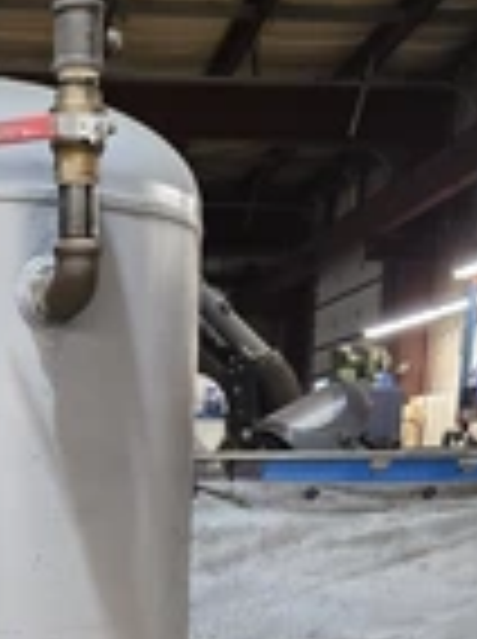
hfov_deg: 21.9
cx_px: 36
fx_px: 1198
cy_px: 796
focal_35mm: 65
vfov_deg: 26.1
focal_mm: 5.4
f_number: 1.8
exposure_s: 1/63
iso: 200
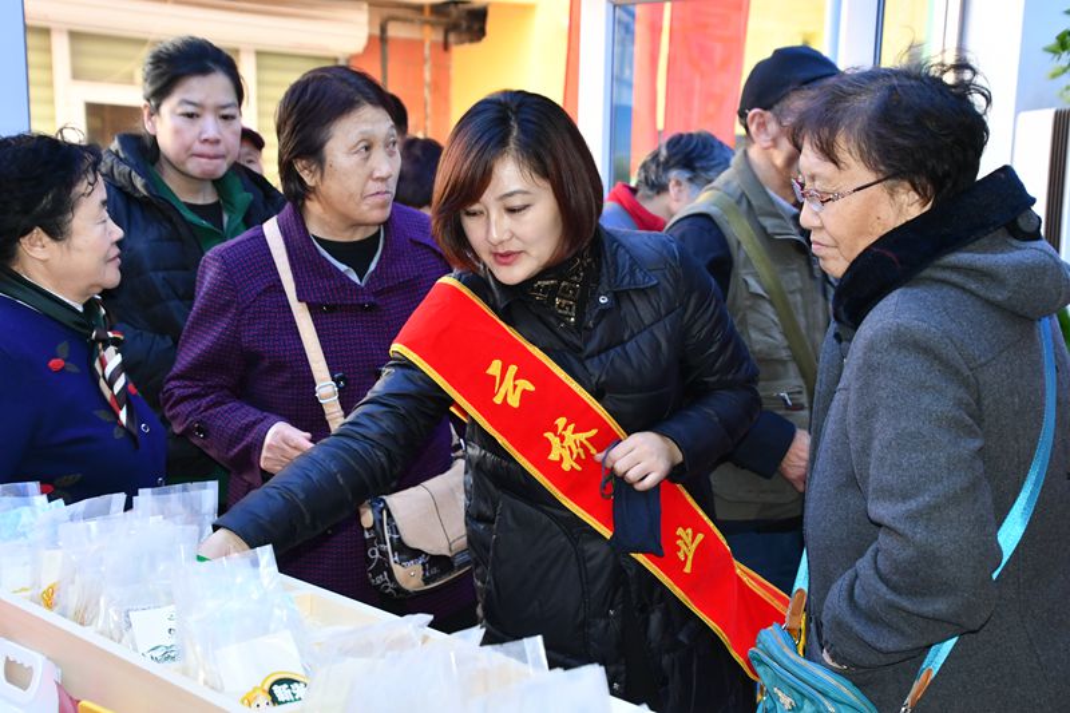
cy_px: 356
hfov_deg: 38.2
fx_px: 1545
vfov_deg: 26.0
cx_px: 535
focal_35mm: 52
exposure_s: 1/60
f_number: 4.5
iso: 1800
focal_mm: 35
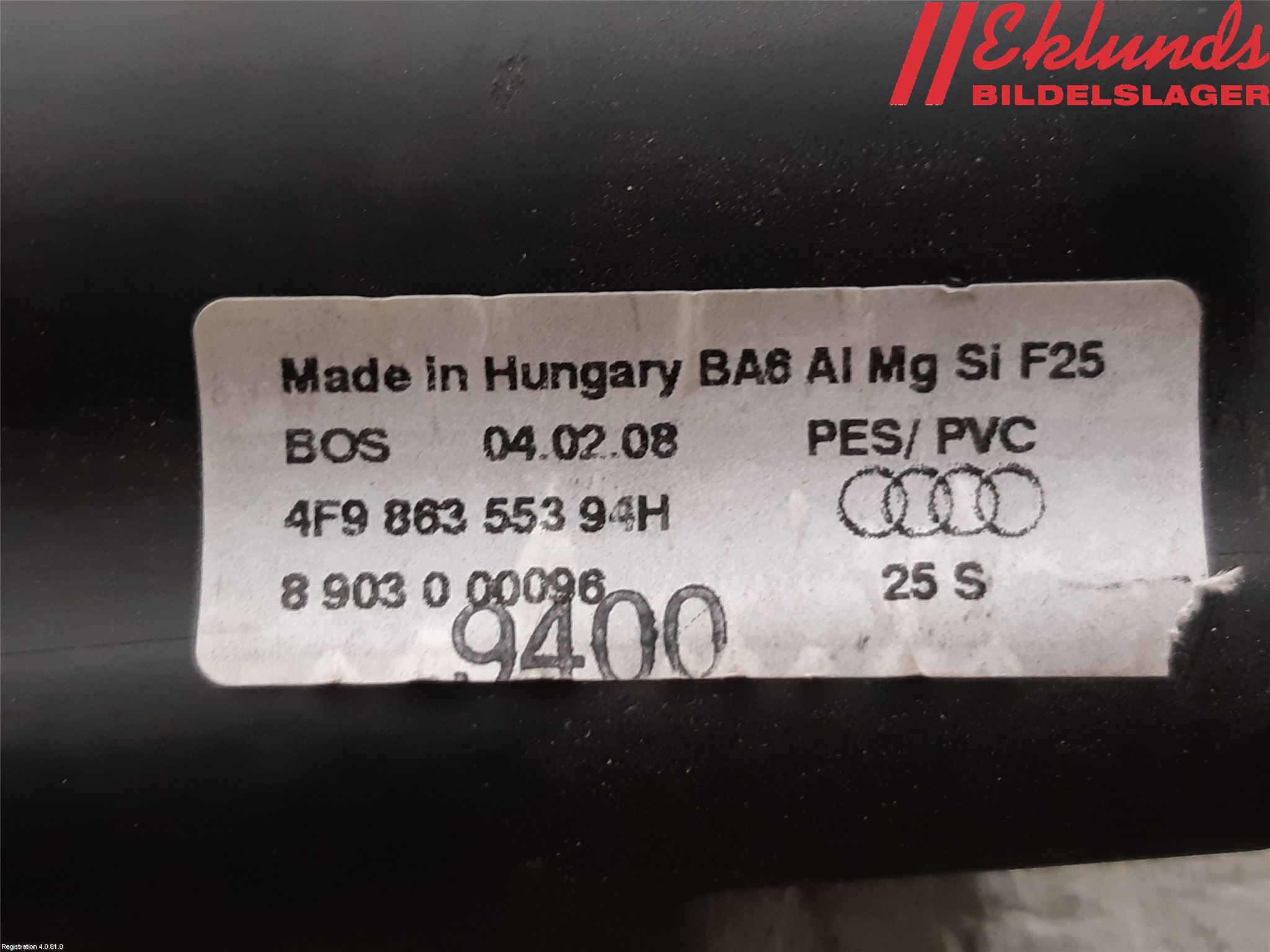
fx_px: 954
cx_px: 635
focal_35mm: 26
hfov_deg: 67.3
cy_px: 476
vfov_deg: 53.1
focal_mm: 3.93
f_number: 1.7
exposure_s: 1/50
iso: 160
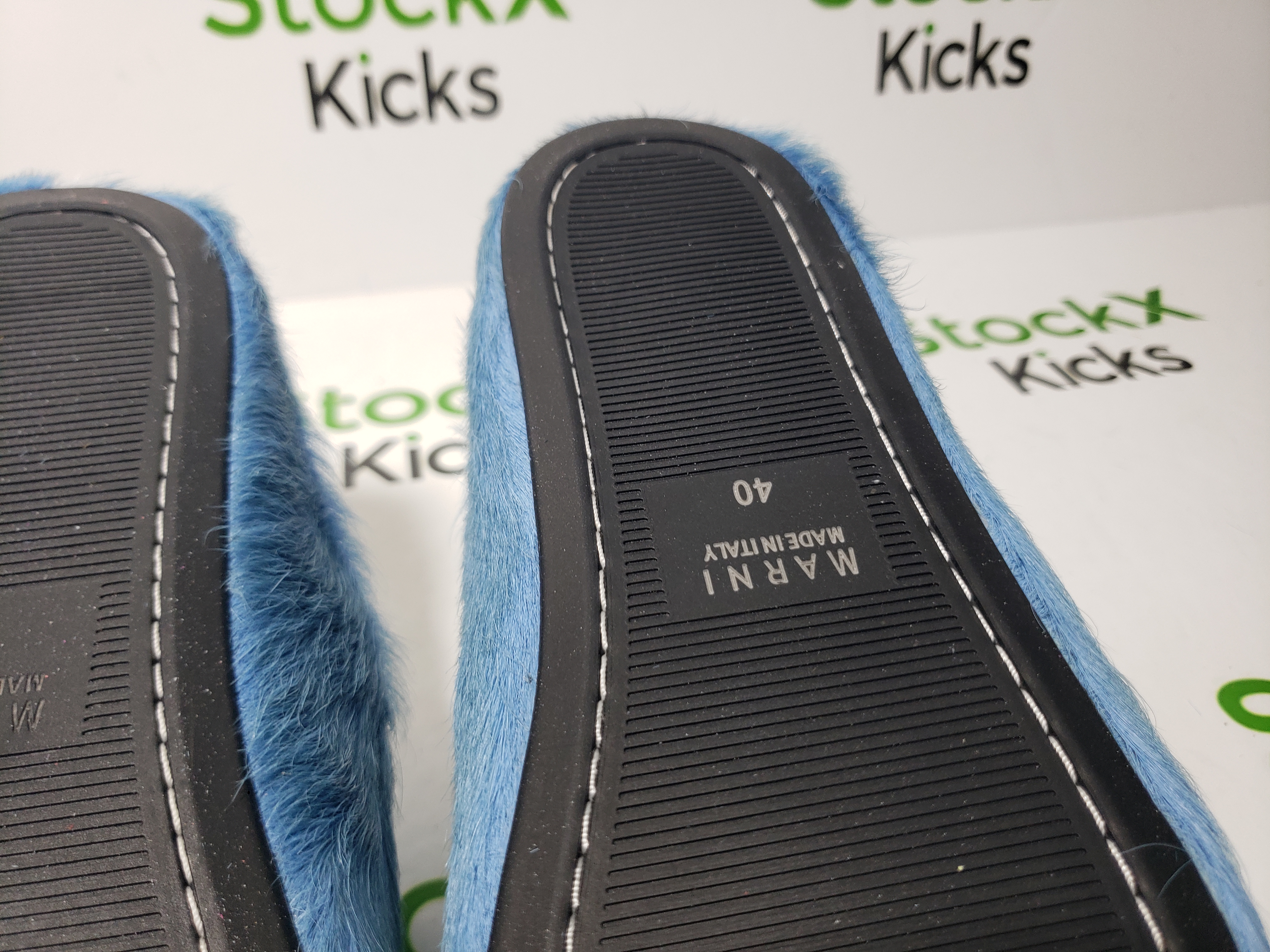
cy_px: 476
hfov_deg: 67.3
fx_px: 954
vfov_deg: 53.1
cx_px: 635
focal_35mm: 26
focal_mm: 4.3
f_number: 1.5
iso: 50
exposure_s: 1/296
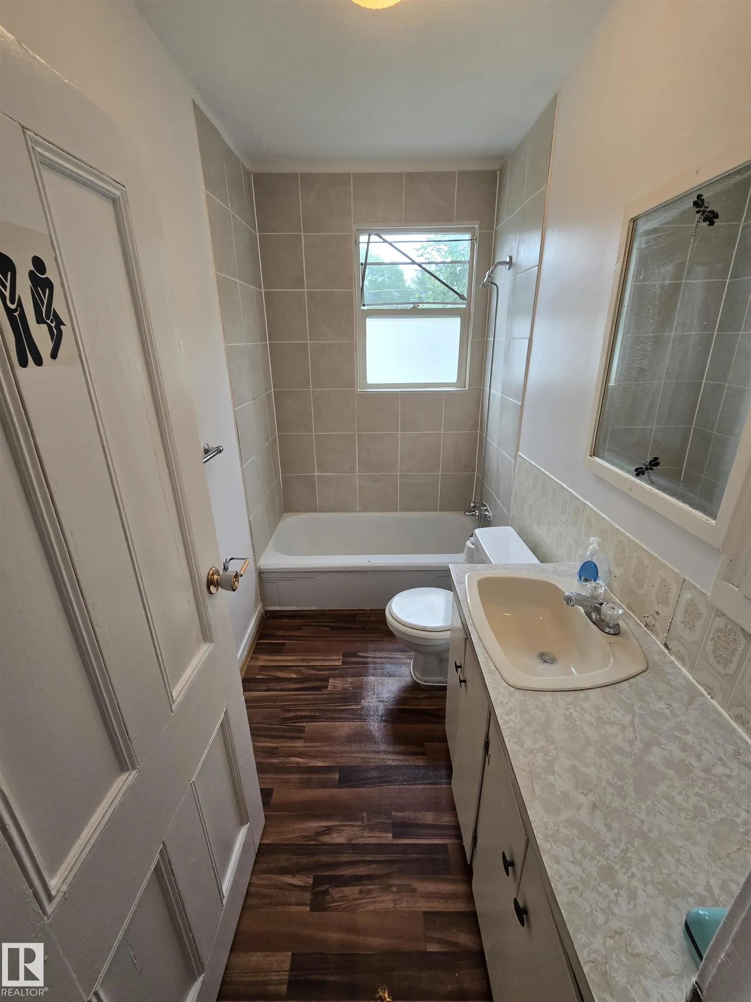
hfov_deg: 89.9
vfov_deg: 106.2
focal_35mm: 13
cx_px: 376
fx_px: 376
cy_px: 501
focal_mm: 2.2
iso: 160
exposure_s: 1/60
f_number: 2.2
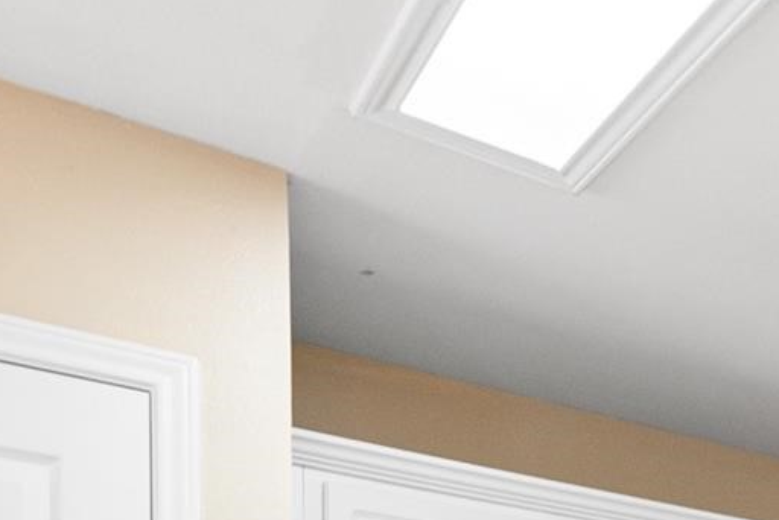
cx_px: 916
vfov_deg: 20.1
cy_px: 827
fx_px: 1212
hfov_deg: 30.6
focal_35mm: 56
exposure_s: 1/80
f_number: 4.5
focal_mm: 14
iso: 400
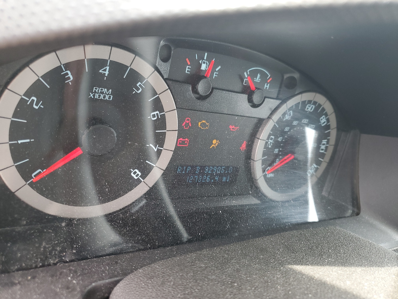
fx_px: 299
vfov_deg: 53.1
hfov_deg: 67.3
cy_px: 150
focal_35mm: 26
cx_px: 199
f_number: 1.5
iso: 61
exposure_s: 1/60.2
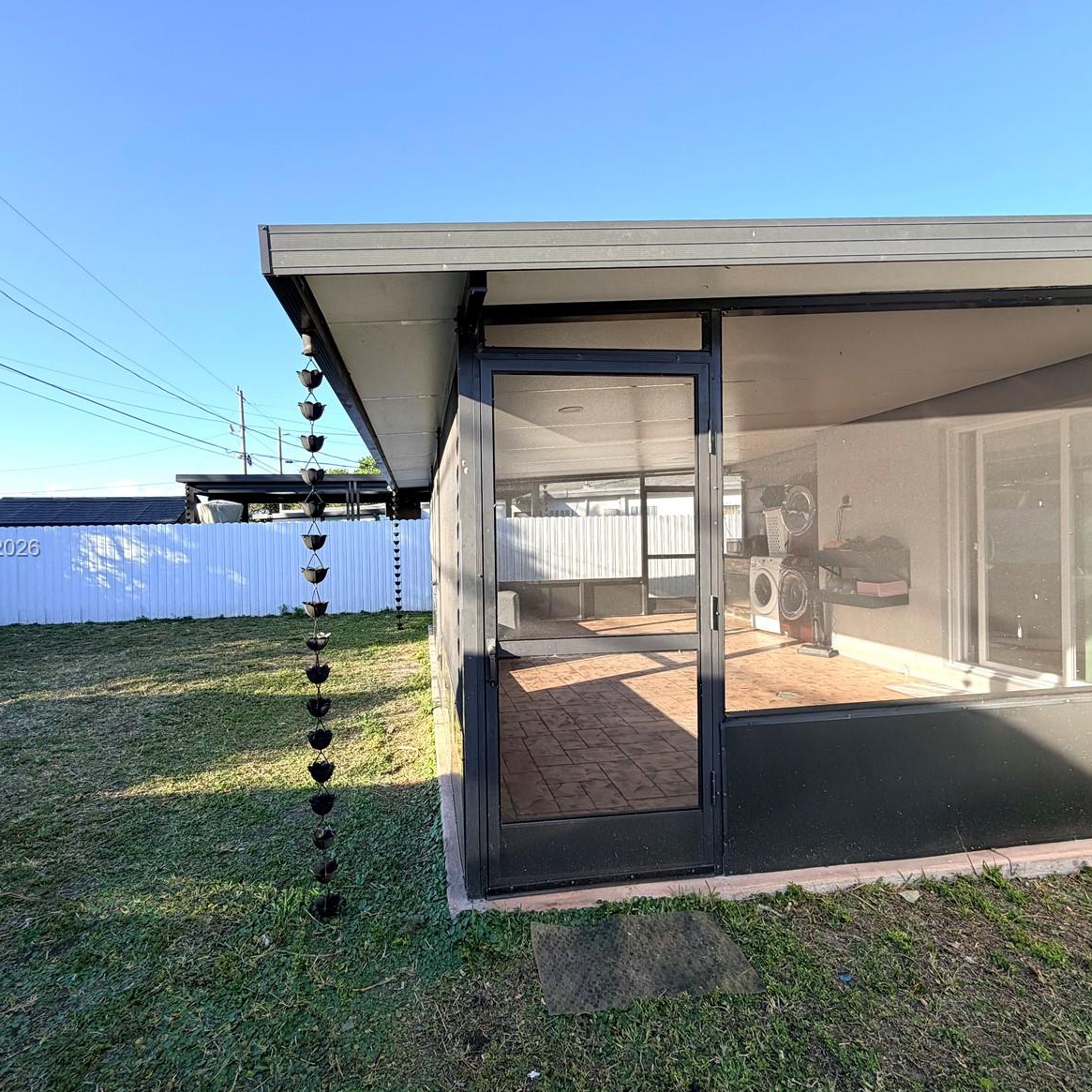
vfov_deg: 84.0
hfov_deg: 83.8
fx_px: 607
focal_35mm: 17
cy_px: 549
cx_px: 498
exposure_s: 1/579
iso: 40
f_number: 2.2
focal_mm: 2.22
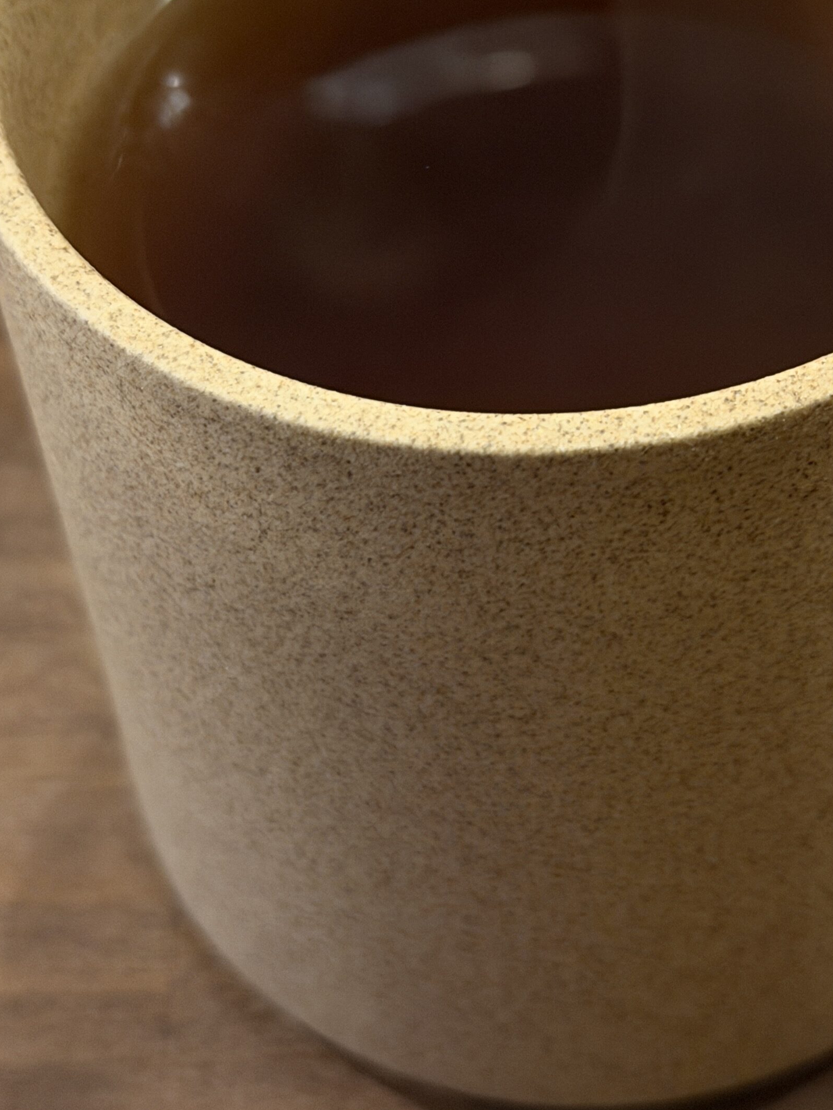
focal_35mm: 91
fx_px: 2920
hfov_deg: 16.2
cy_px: 257
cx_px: 610
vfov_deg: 21.3
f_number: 1.78
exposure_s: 1/33
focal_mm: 6.76
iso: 500
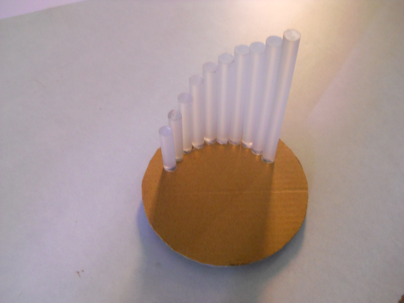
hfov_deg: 45.8
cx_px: 202
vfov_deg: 35.1
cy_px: 152
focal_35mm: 41
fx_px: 479
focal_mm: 6.72
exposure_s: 1/13
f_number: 3.1
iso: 400
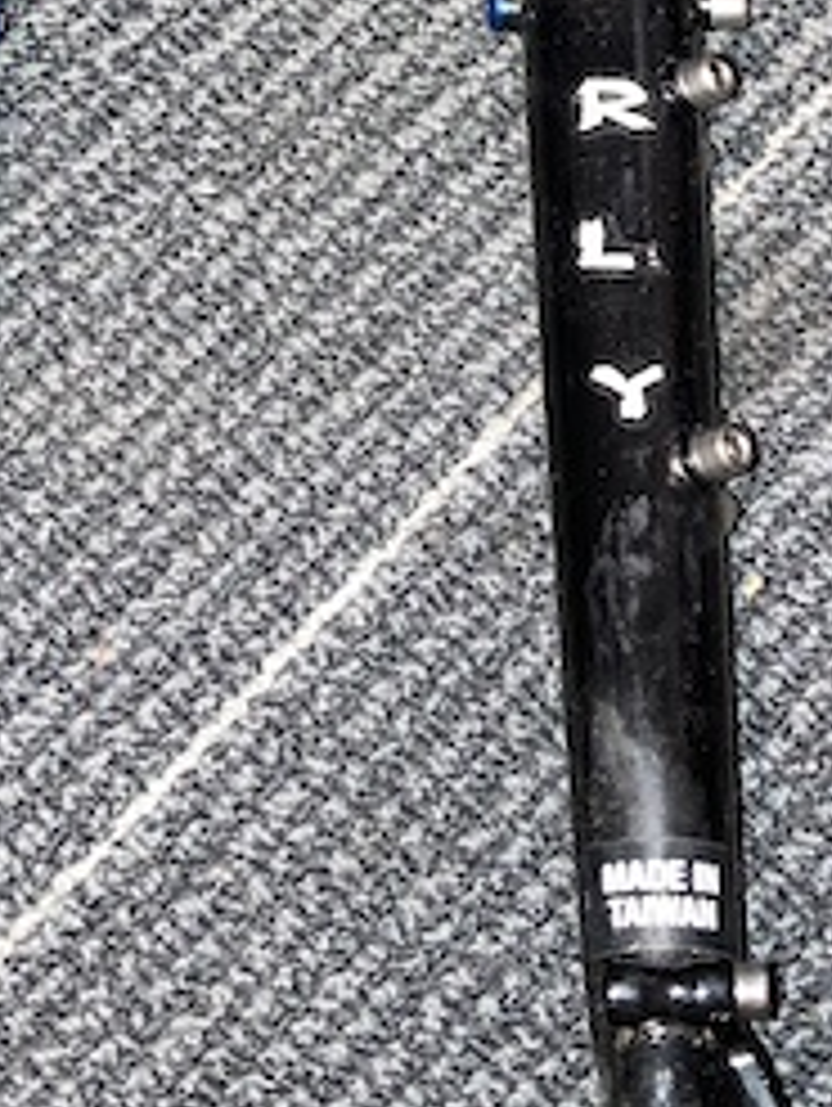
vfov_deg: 20.8
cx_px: 387
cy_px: 0
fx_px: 2911
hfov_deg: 16.3
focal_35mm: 91
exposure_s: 1/6
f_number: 1.8
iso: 100
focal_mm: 3.99
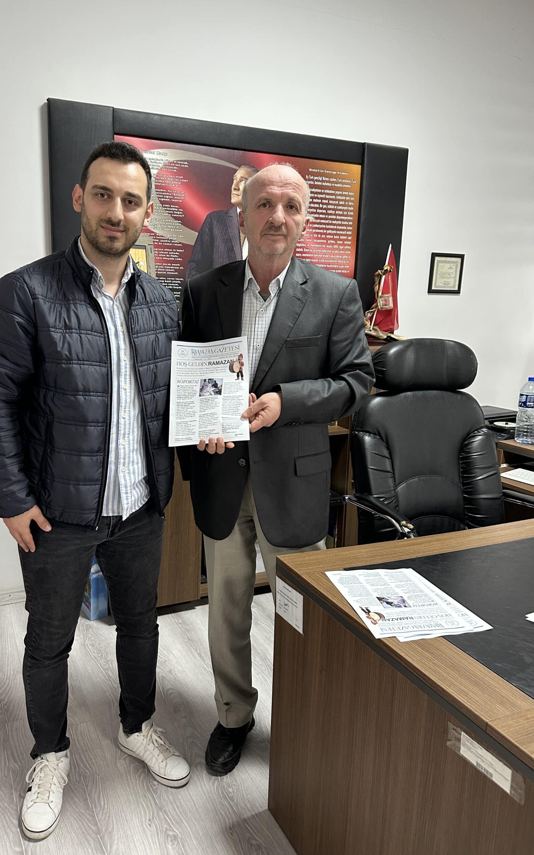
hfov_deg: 47.4
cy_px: 427
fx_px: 605
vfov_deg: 70.4
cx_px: 217
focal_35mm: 26
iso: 320
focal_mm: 6.86
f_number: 1.78
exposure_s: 1/50
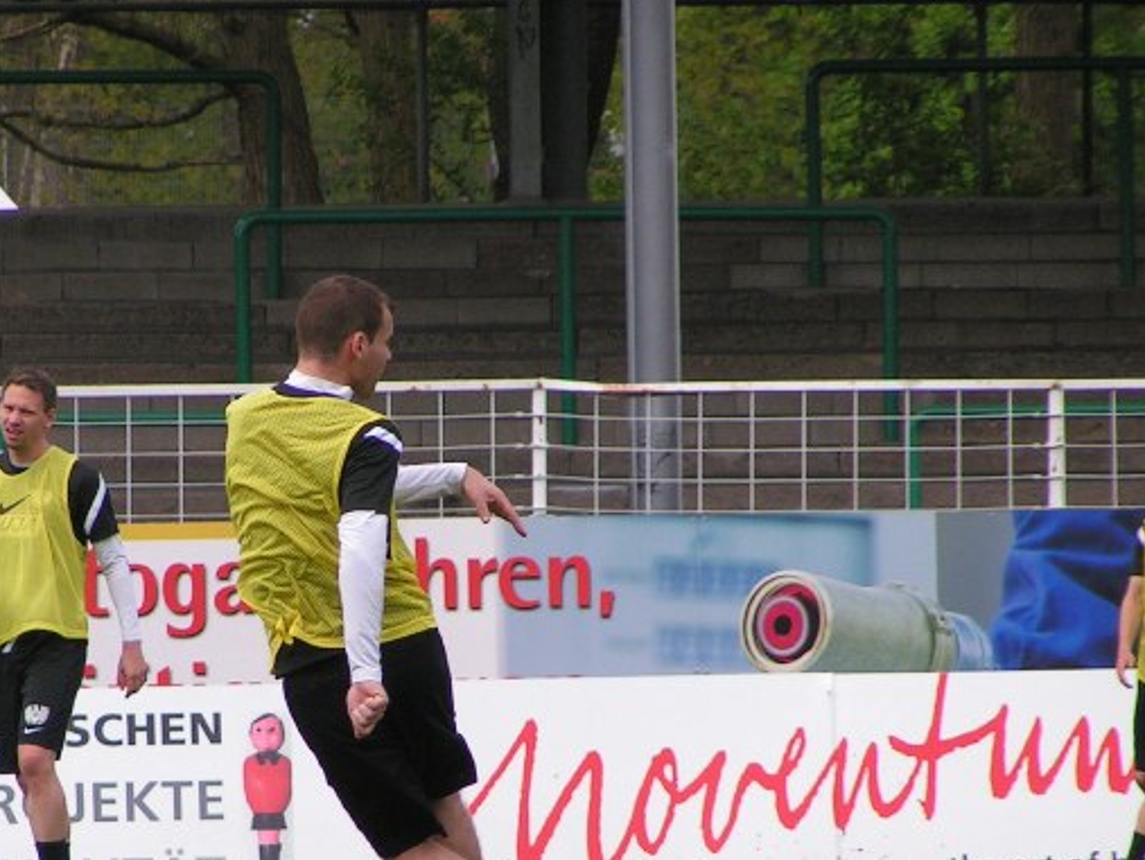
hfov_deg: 3.9
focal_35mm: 514
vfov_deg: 2.9
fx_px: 17014
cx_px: 350
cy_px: 664
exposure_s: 1/1000
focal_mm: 49.8
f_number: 3.5
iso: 100
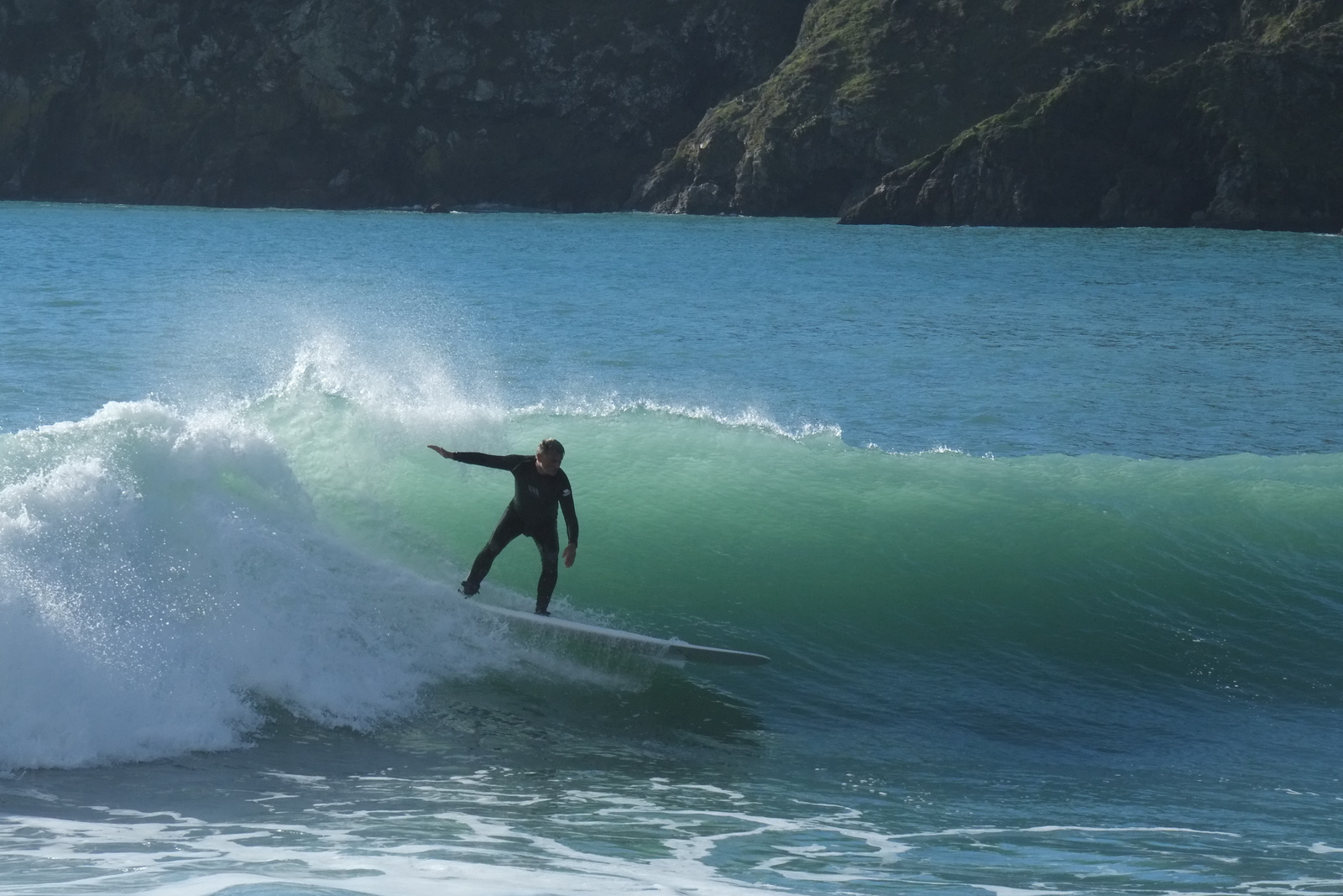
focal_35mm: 192
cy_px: 448
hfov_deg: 10.7
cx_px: 672
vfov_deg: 7.2
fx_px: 7163
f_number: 16
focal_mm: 127.9
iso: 3200
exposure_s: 1/2000
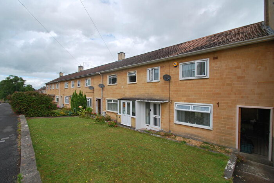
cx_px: 137
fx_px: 114
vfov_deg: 77.4
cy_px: 92
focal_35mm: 15
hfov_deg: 100.3
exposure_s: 1/250
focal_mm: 10
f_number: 8
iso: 100
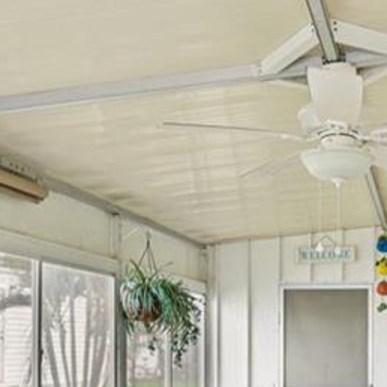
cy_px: 328
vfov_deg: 30.6
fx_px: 683
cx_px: 344
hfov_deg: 30.3
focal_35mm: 54
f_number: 8
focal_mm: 16
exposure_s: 1/45
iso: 400
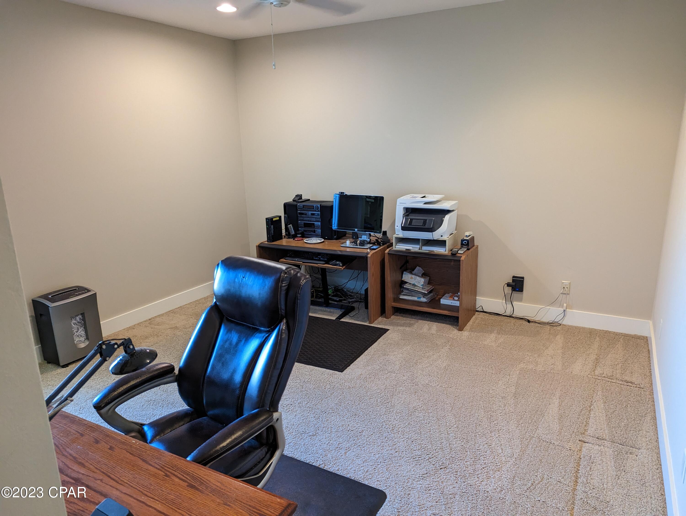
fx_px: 476
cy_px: 258
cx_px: 343
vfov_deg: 56.9
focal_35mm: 24
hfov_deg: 71.5
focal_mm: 6.81
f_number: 1.85
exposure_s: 1/60
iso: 459
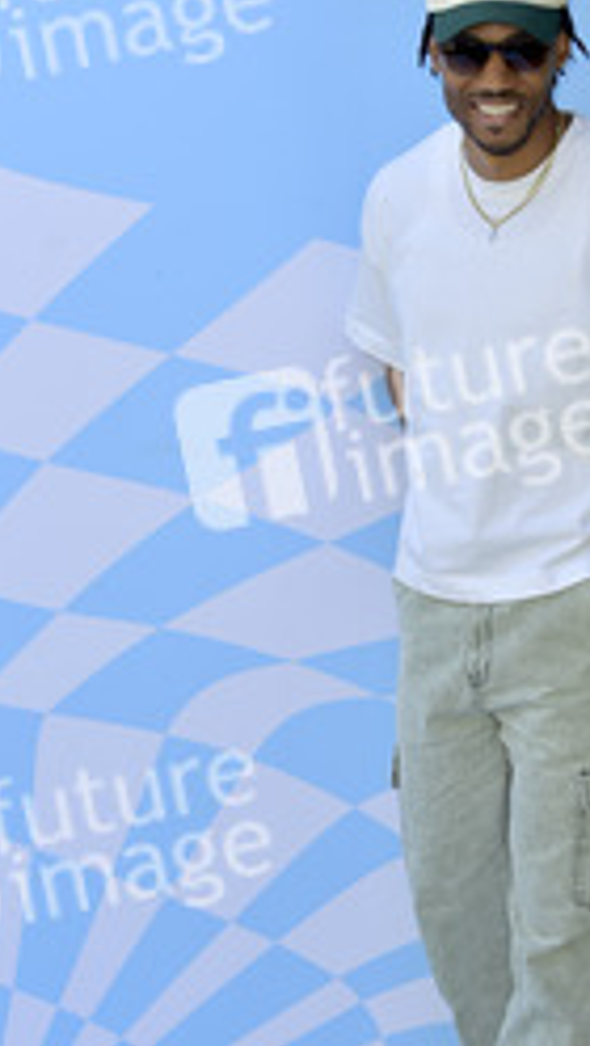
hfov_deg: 12.3
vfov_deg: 21.7
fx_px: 2718
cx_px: 516
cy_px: 641
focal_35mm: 98
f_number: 6.3
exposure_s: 1/250
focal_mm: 58
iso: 400
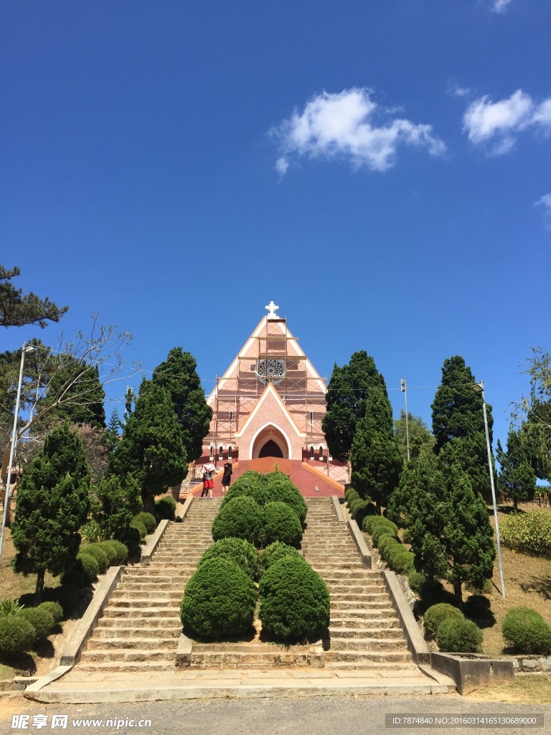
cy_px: 368
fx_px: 615
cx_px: 276
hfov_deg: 48.2
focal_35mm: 29
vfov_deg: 61.7
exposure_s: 1/1582
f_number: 2.2
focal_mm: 4.15
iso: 32
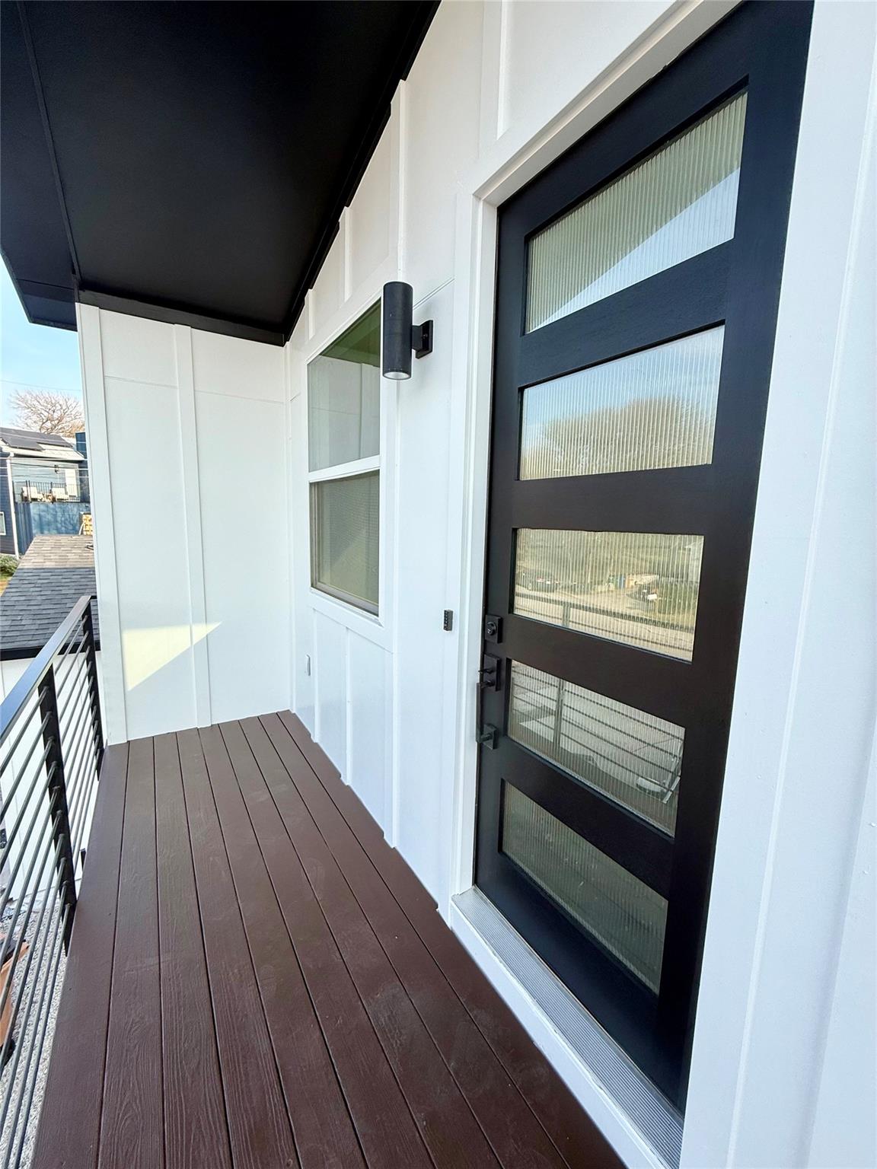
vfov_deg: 102.1
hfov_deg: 85.7
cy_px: 584
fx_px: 473
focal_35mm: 14
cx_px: 438
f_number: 2.2
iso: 50
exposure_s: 1/514
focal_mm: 2.22
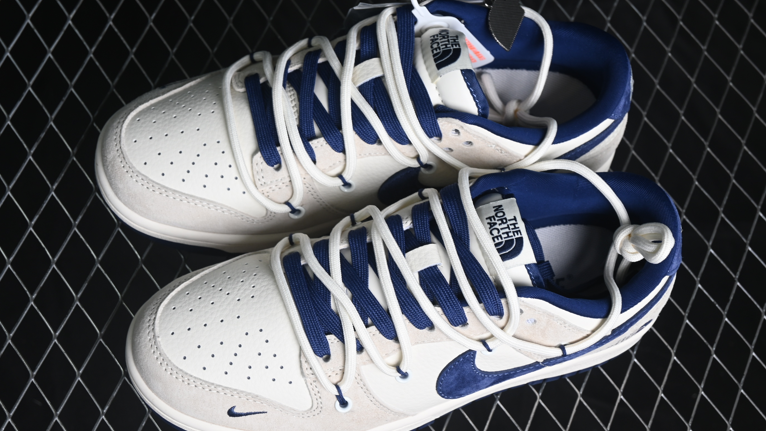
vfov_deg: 15.3
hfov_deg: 26.9
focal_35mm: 79
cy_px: 231
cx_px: 381
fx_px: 1604
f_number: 7.1
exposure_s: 1/80
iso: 160
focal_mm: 50
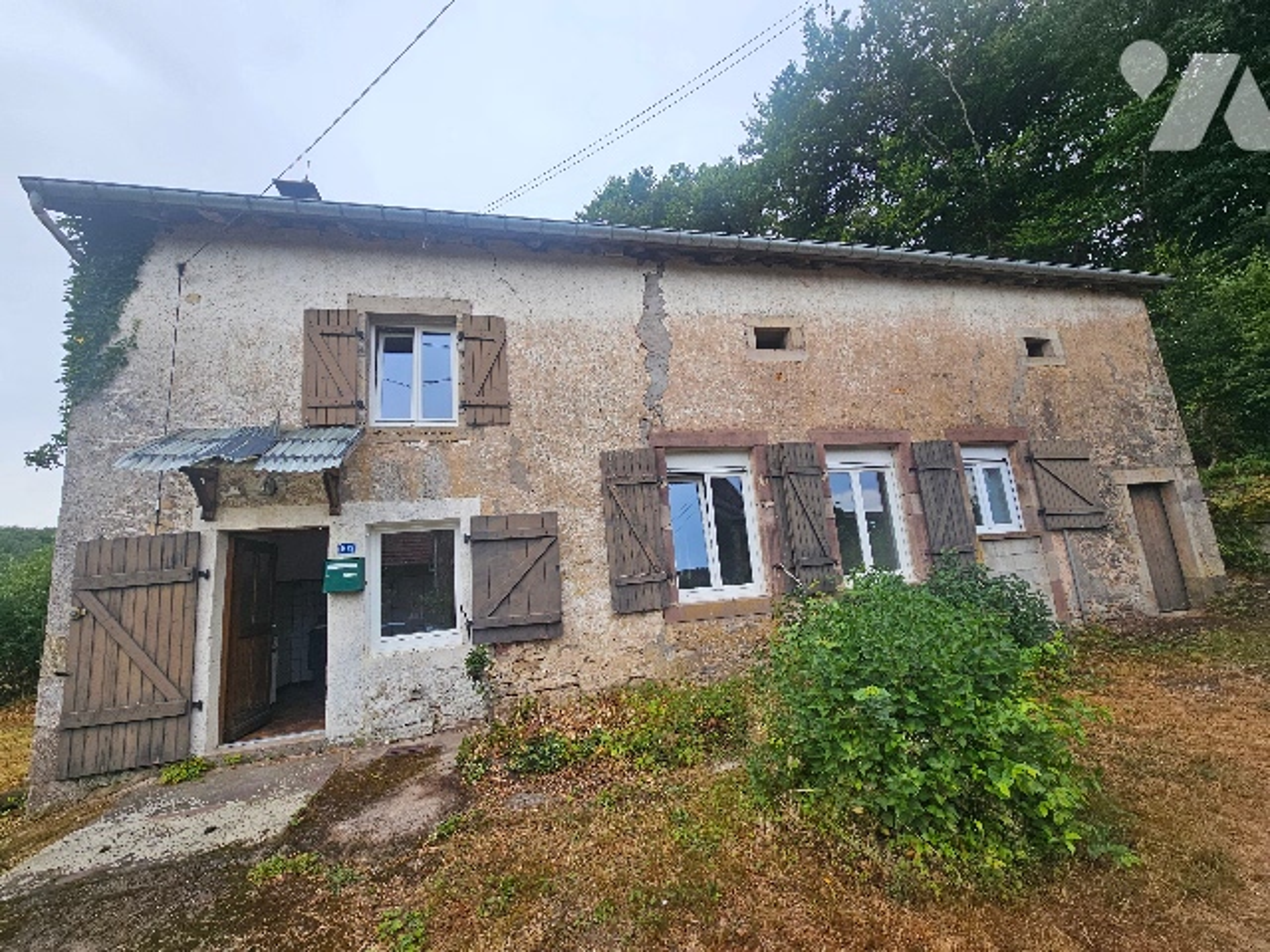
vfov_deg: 89.9
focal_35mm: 13
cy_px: 476
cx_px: 635
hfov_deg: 106.2
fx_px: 477
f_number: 2.2
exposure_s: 1/271
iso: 50
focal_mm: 2.2
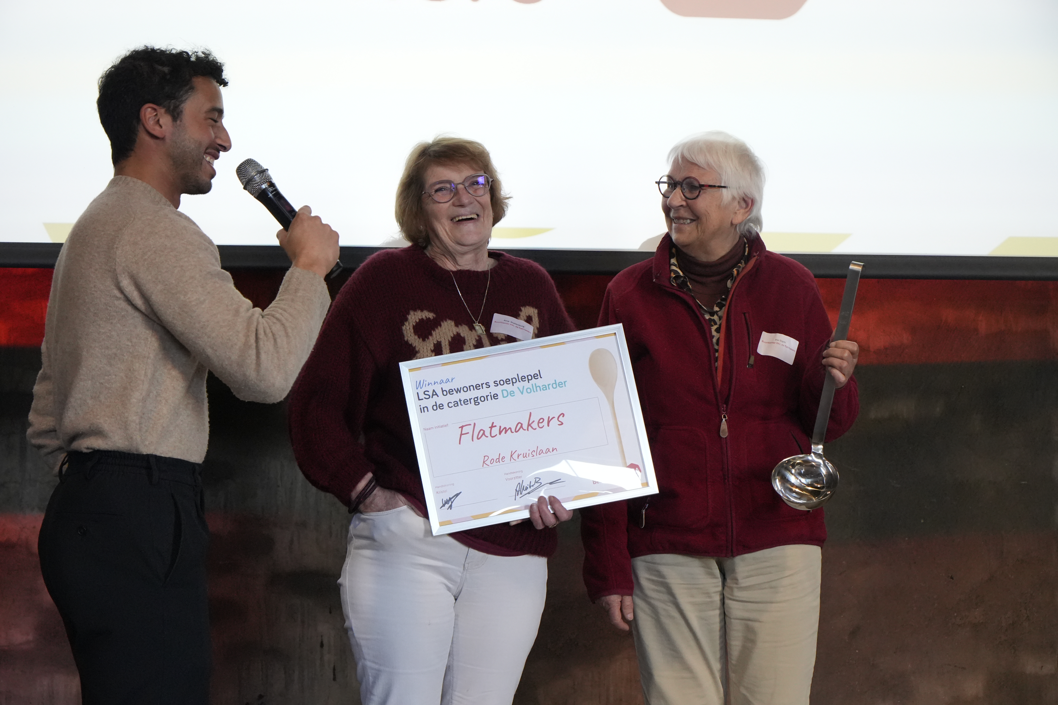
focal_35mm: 74
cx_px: 529
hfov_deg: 27.5
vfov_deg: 18.5
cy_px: 352
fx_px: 2160
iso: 3200
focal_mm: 49
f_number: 5.6
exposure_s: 1/125
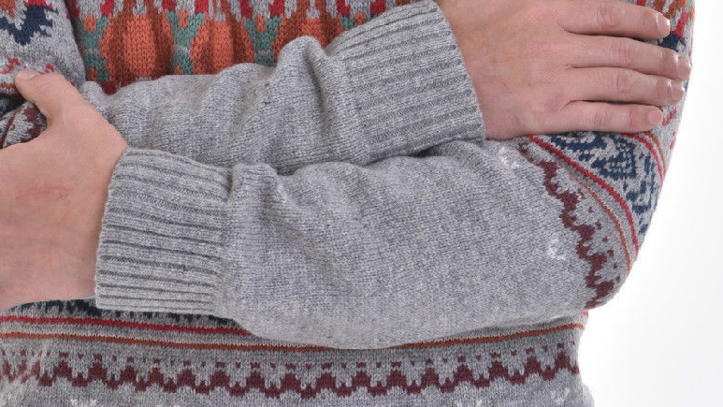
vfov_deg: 3.0
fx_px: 7688
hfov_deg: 5.4
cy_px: -178
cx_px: 243
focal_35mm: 401
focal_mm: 185
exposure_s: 1/100
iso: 100
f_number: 13
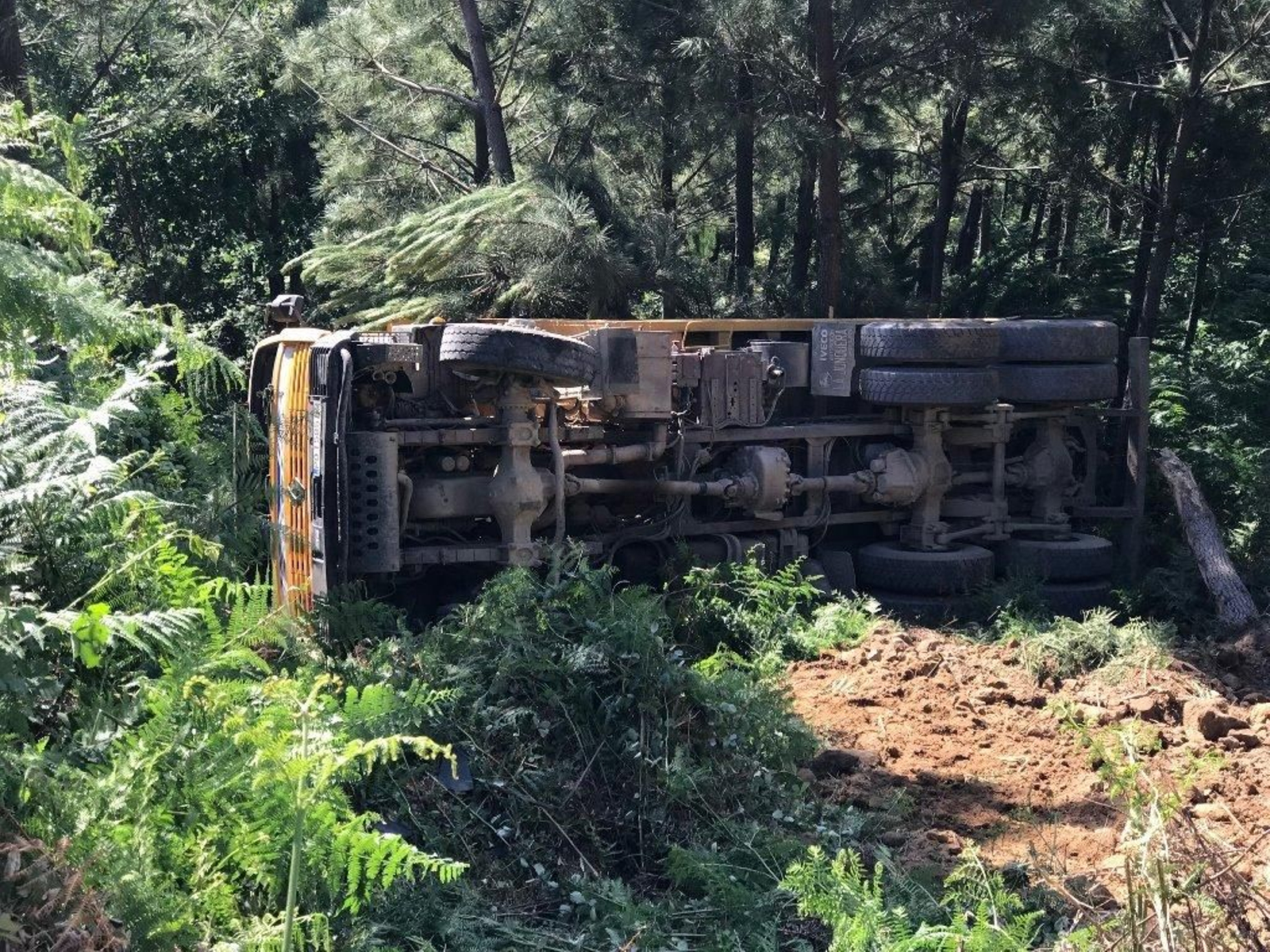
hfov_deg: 33.8
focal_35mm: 57
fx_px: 2091
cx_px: 635
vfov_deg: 25.7
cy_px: 476
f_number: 2.8
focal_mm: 6.6
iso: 20
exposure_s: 1/172
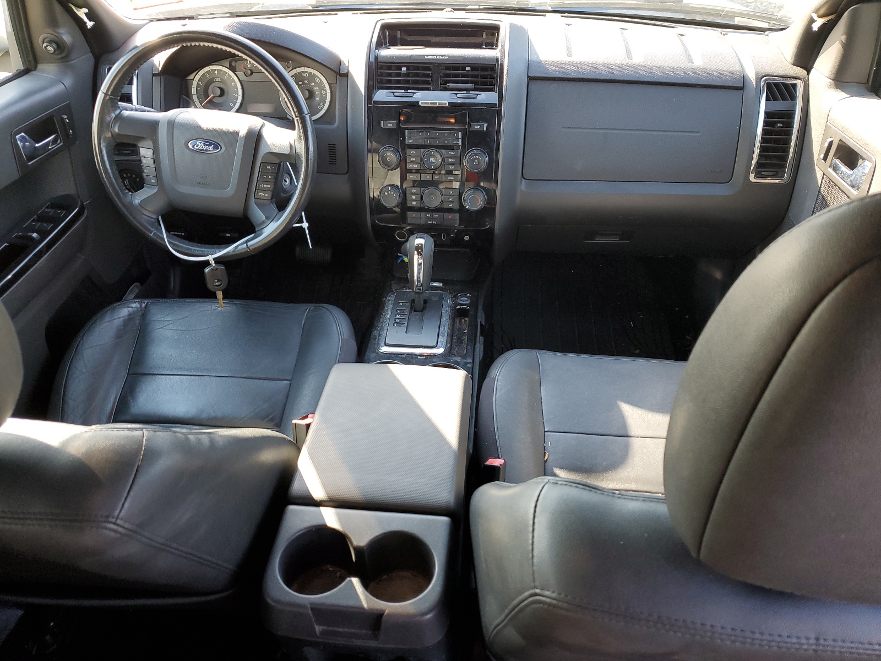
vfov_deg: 53.1
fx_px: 662
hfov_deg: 67.3
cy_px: 330
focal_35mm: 26
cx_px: 440
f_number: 1.5
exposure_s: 1/120
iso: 65
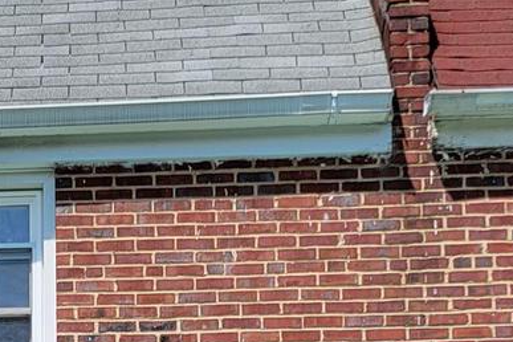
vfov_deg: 11.9
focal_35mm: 99
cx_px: 56
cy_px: 740
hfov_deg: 20.2
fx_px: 1411
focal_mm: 6.7
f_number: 1.8
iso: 16
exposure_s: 1/764
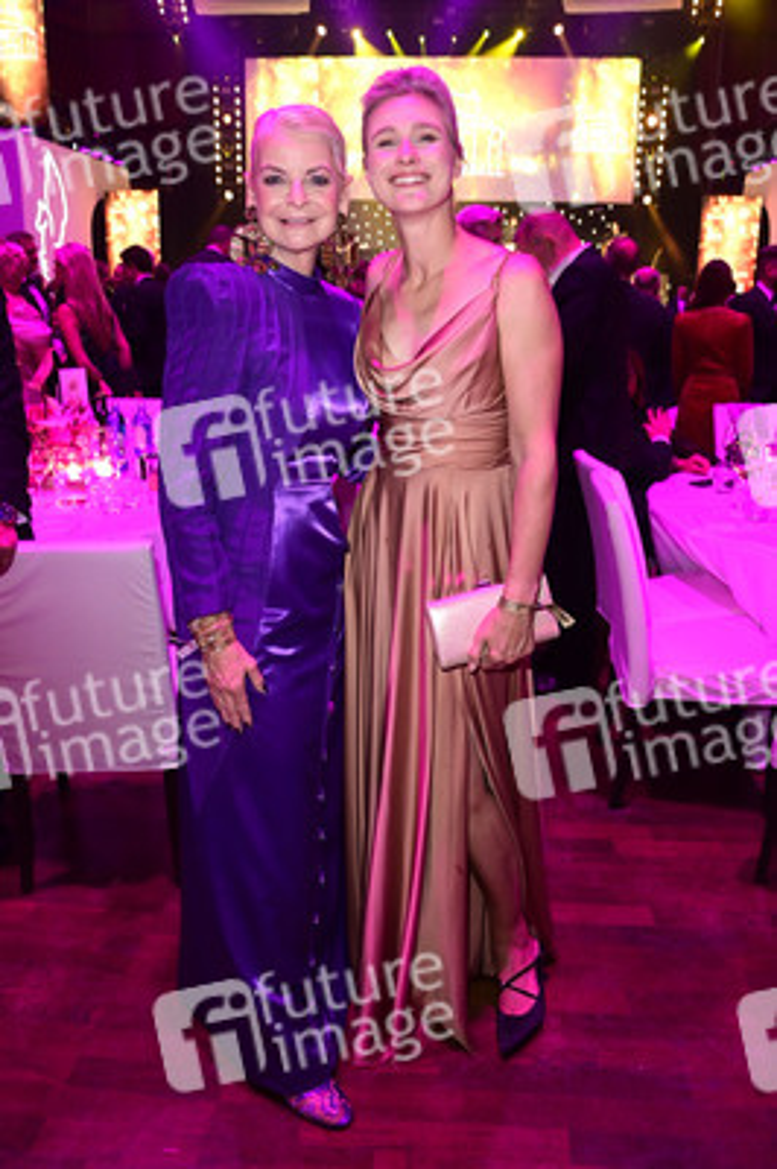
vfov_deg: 73.8
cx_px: 388
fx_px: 778
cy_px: 584
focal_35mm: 24
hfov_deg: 53.1
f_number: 5
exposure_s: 1/20
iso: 2500
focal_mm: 24
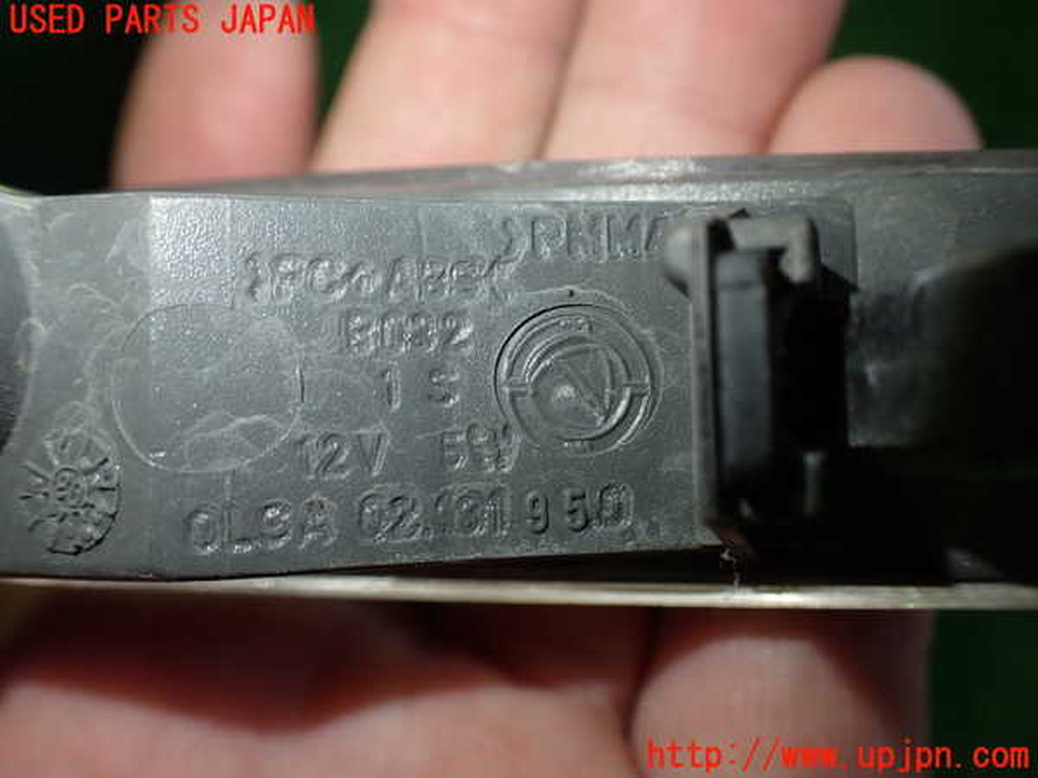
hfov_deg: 60.0
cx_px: 519
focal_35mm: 30
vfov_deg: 46.8
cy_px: 389
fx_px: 900
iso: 200
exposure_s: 1/125
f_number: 2.3
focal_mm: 5.4
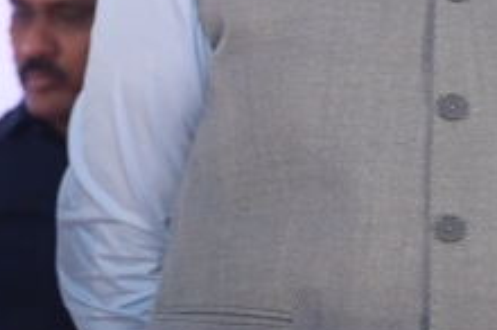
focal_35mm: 432
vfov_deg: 3.2
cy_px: 181
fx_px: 5955
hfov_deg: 4.7
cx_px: -541
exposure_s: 1/160
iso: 2000
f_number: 5.6
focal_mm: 79
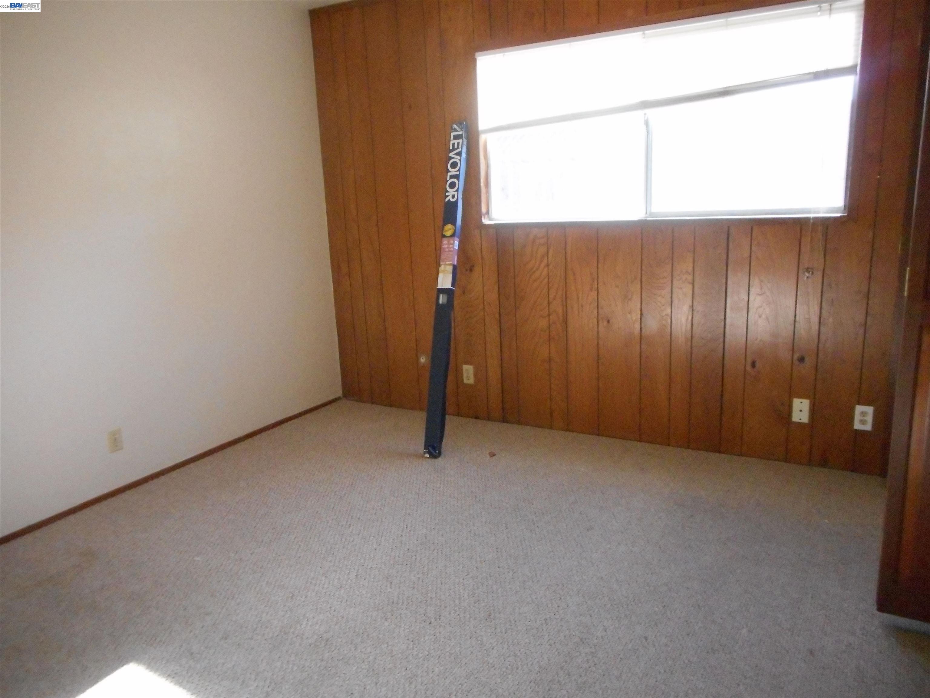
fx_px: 672
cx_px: 465
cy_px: 349
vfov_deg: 54.9
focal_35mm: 25
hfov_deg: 69.4
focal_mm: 4.5
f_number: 3.7
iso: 800
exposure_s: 1/200
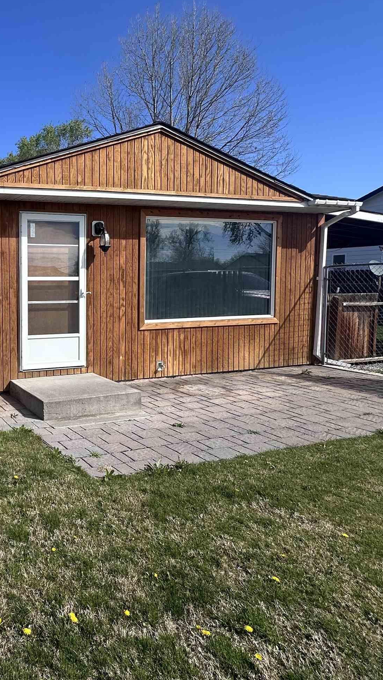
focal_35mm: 24
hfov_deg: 40.0
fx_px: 433
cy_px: 307
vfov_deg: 76.1
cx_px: -25
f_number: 2.2
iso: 40
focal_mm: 2.22
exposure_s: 1/1667
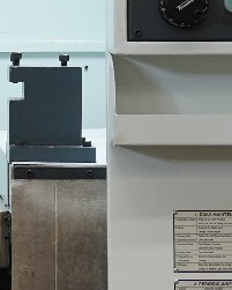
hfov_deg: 6.1
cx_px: -152
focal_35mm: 249
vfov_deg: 7.8
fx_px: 2136
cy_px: 148
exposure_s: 1/125
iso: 800
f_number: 4
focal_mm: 37
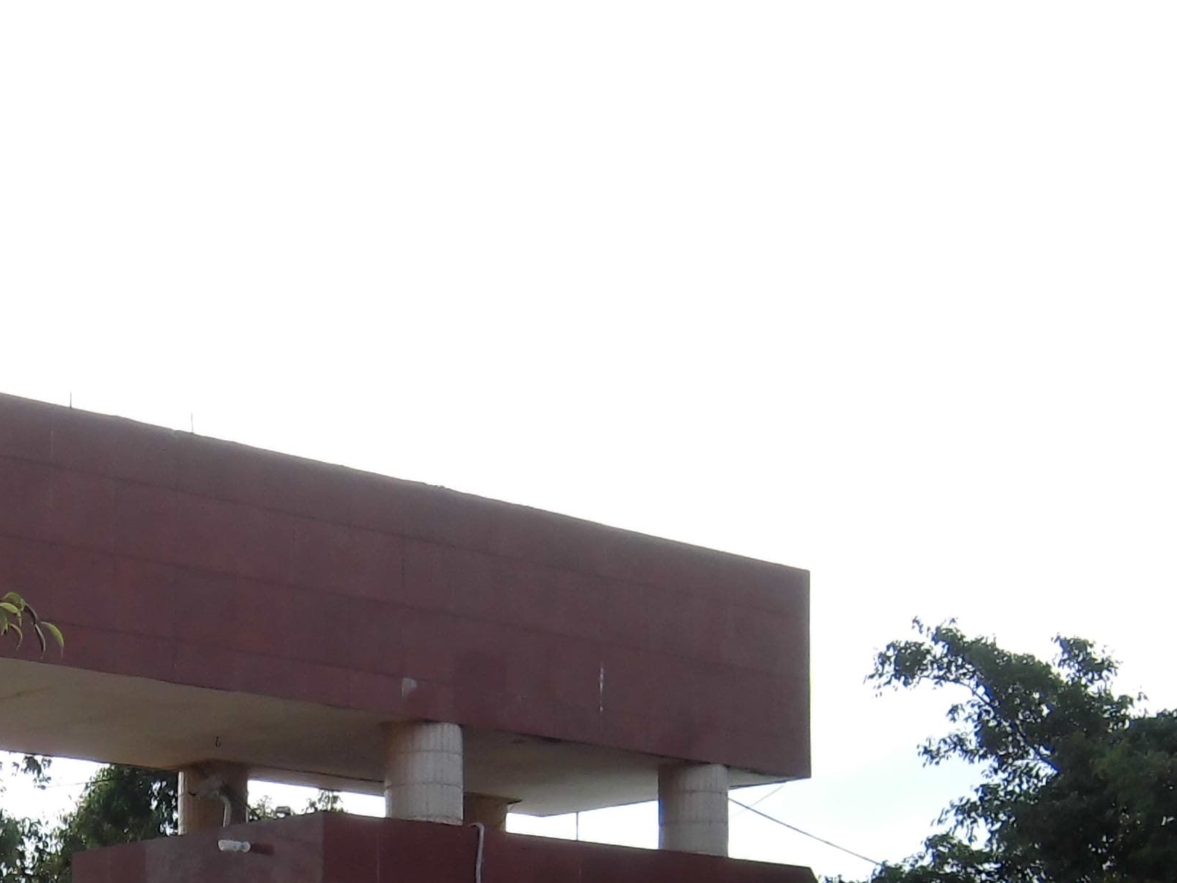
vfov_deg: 18.7
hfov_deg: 25.6
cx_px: 159
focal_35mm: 74
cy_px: 1097
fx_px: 2516
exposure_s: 1/500
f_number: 2.8
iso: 100
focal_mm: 4.7
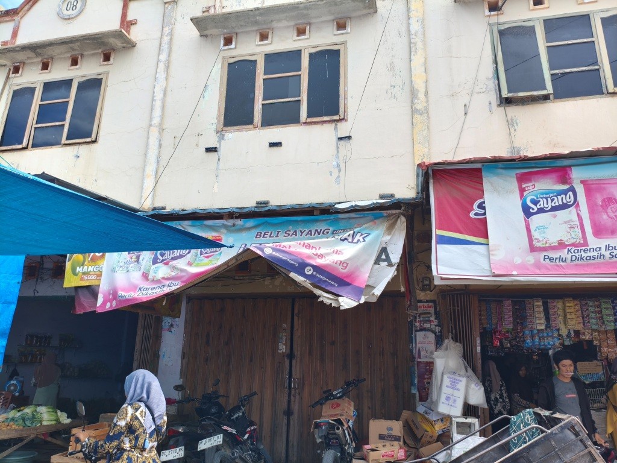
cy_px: 232
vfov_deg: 53.1
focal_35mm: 26
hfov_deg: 67.3
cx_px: 308
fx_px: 463
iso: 80
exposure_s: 1/371
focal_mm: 4.94
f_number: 1.5
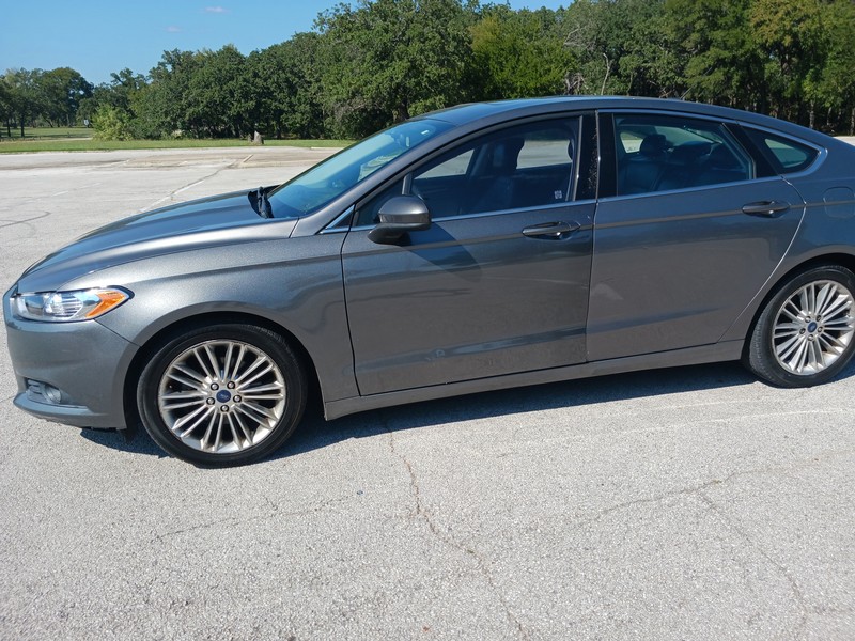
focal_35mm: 27
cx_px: 428
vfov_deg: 51.4
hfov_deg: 65.3
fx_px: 667
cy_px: 320
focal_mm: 4
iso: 20
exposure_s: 1/290
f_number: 1.8
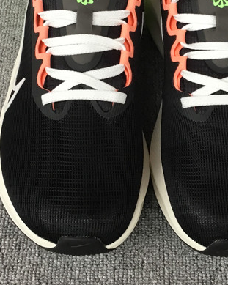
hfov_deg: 21.8
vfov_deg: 26.9
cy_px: 86
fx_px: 591
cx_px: 149
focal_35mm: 70
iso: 32
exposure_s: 1/33
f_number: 2.4
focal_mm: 3.3
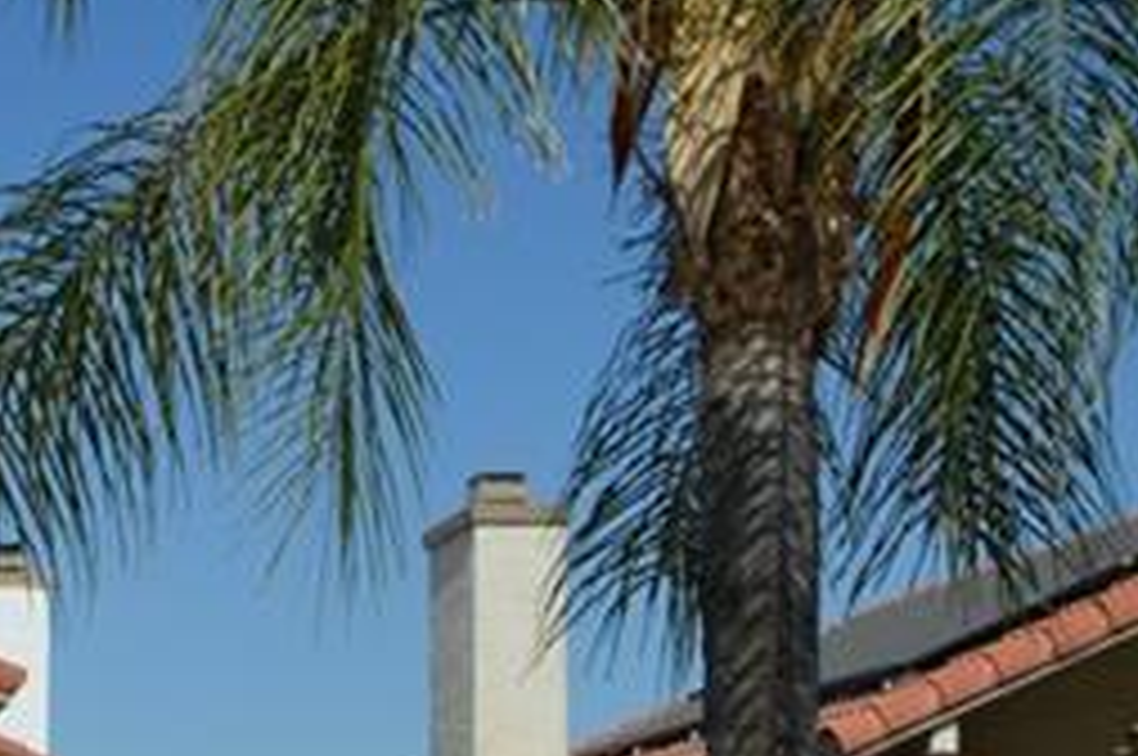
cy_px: 1066
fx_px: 2683
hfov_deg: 21.1
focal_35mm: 85
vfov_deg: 15.1
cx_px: -441
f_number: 10
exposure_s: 1/400
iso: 100
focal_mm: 14
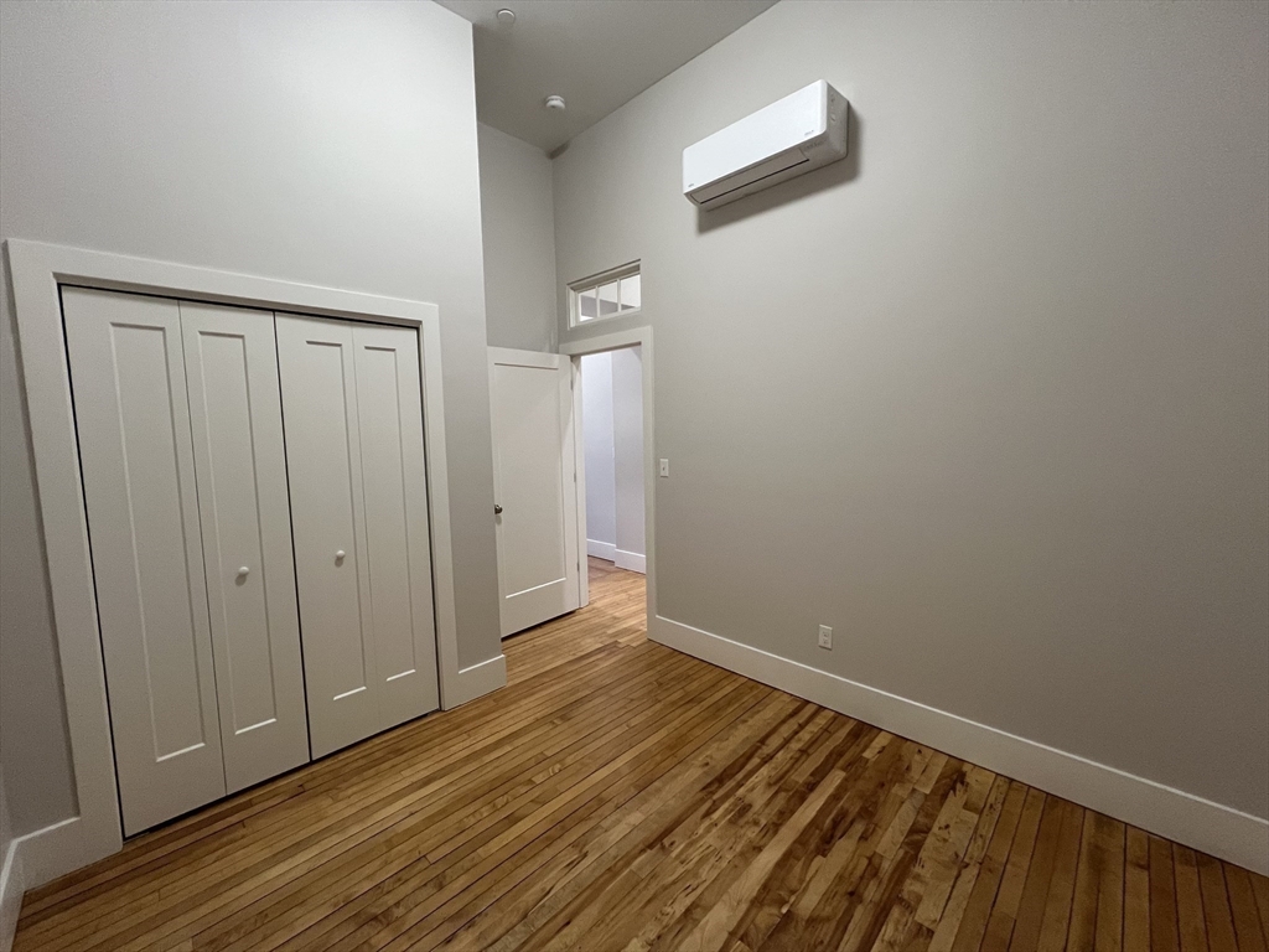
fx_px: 477
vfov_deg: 89.9
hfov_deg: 106.2
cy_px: 476
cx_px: 634
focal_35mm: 13
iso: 320
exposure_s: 1/60
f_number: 1.8
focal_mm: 1.57
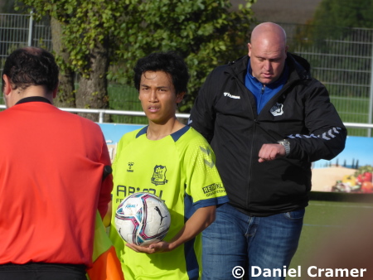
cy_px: 140
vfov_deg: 3.2
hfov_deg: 4.3
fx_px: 5013
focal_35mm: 465
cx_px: 186
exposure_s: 1/250
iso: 80
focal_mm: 83.4
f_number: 6
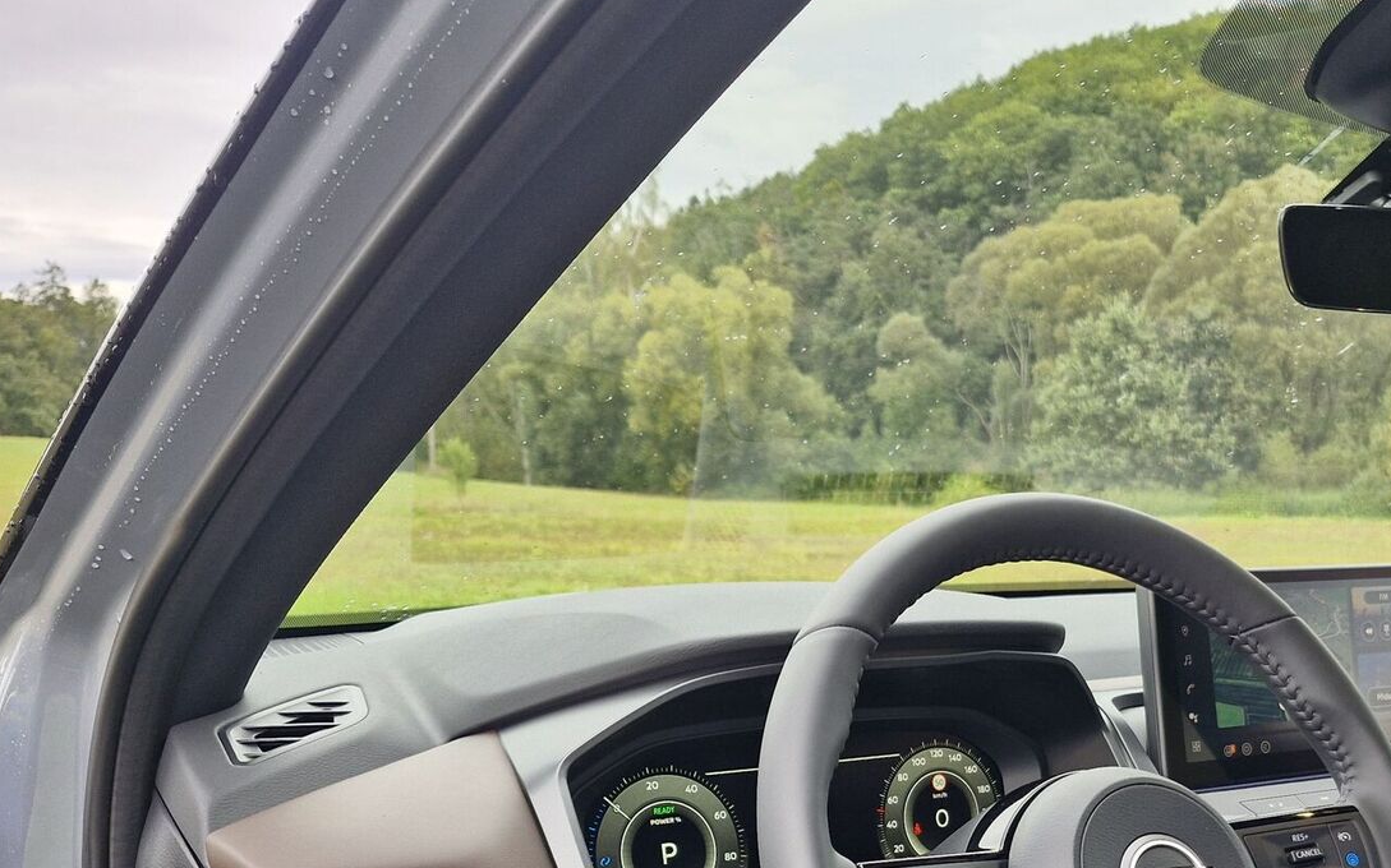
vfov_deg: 27.9
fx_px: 1630
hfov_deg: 45.2
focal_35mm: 43
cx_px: 971
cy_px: 888
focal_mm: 5.54
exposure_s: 1/180
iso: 50
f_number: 1.8
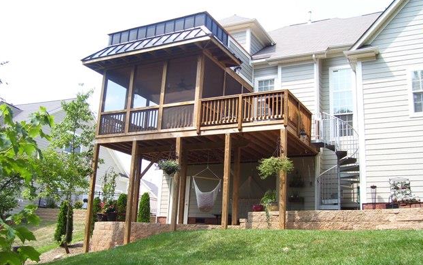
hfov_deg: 52.7
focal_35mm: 37
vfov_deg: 34.5
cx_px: 213
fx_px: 427
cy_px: 126
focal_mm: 5.6
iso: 80
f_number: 2.7
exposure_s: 1/500
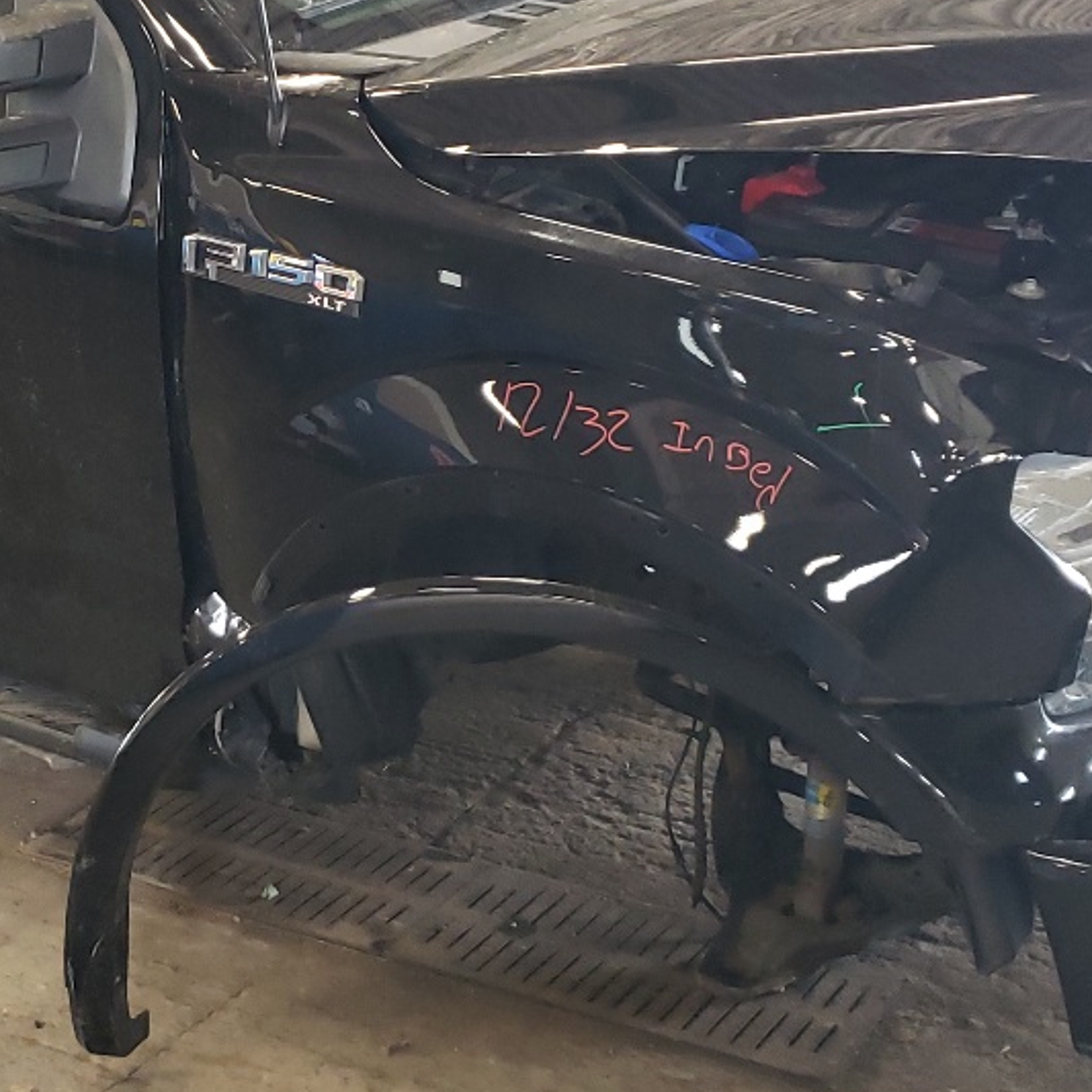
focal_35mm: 69
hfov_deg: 24.7
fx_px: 2463
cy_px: 379
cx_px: 248
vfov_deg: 24.9
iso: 190
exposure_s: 1/60.2
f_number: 1.5
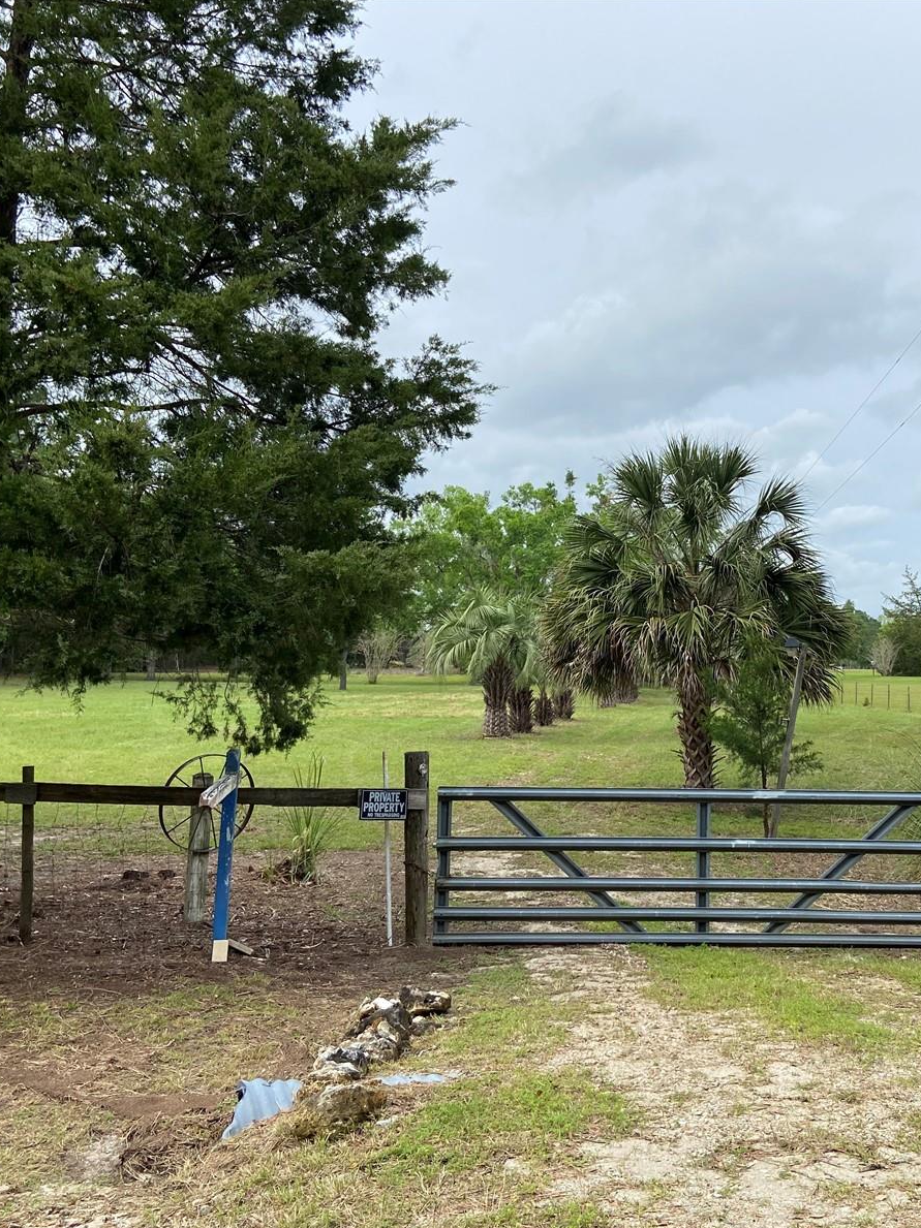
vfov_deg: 52.6
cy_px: 616
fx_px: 1242
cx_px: 680
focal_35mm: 35
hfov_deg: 39.7
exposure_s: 1/1447
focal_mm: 4.25
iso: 32
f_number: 1.8
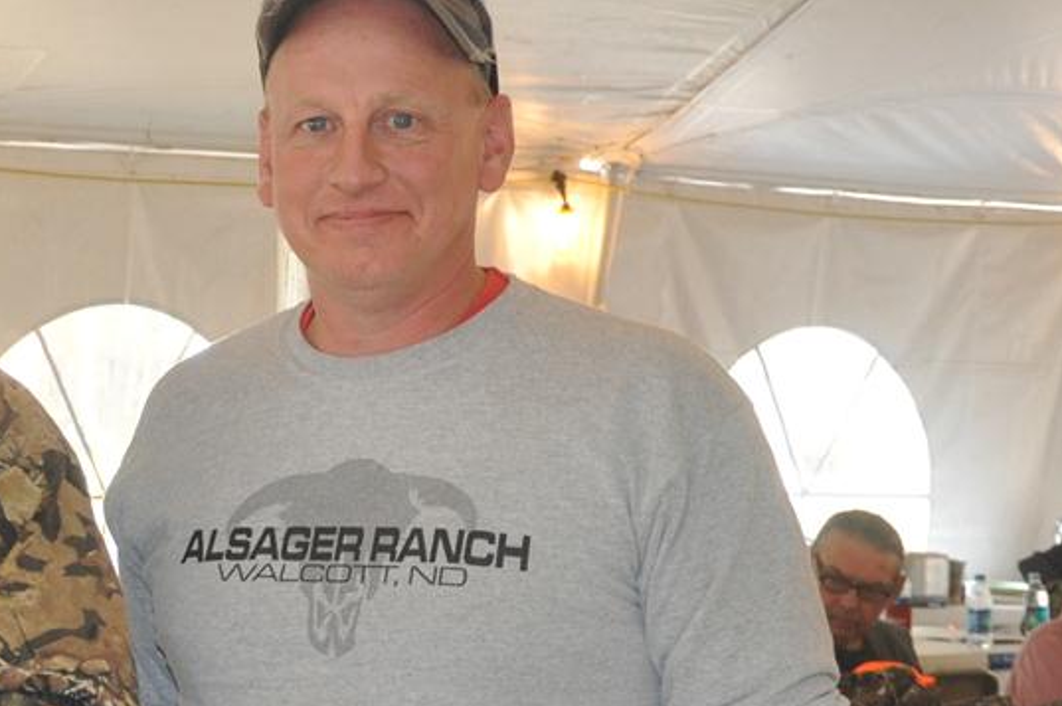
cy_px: 463
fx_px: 3346
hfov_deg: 17.5
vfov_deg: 12.0
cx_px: -91
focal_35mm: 114
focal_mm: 25
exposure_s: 1/125
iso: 800
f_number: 4
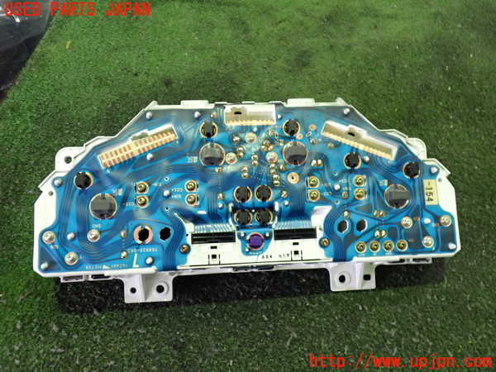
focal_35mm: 30
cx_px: 248
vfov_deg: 46.8
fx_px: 430
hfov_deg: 60.0
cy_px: 186
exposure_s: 1/30
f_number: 2.3
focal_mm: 5.4
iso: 640
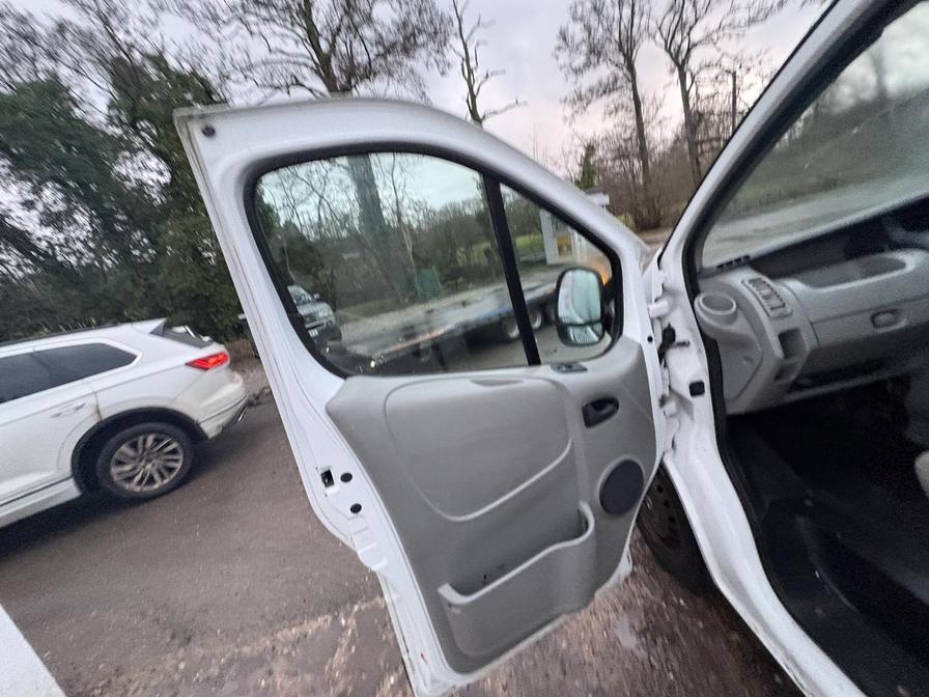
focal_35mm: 14
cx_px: 464
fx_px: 376
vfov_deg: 85.7
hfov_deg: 102.1
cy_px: 348
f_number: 2.2
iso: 640
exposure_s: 1/60
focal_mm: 2.22
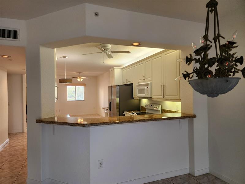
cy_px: 92
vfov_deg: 58.9
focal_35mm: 23
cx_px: 122
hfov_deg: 73.9
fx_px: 163
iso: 160
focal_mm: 6.4
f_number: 1.8
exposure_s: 1/182
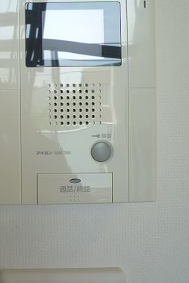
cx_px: -49
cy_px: 100
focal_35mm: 48
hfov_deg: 24.8
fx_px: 378
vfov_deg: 40.7
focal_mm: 4.4
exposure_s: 1/80
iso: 80
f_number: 2.8
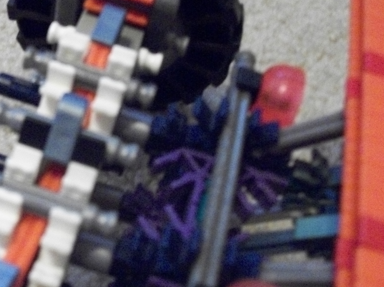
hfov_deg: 31.6
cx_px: 60
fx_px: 654
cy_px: 160
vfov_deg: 24.8
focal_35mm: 59
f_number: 2.9
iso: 640
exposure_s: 1/20
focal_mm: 5.7
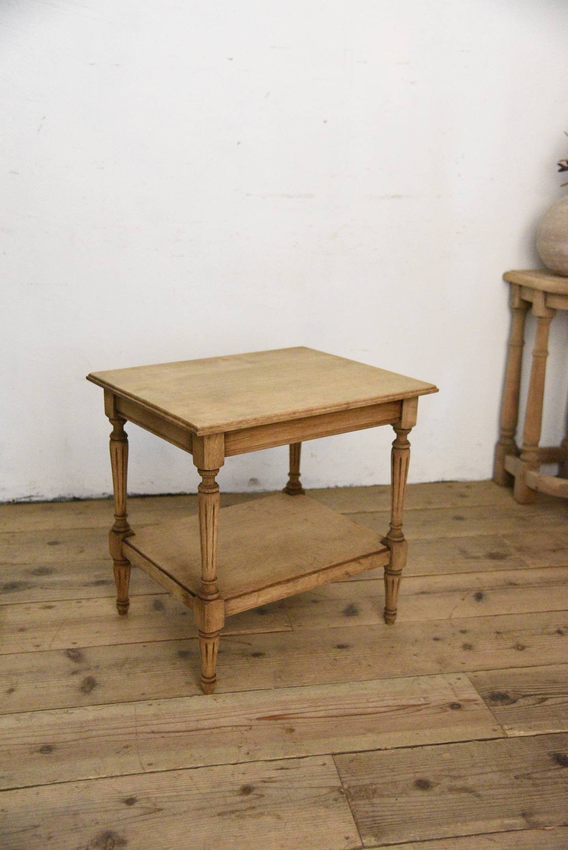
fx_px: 898
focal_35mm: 38
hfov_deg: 35.1
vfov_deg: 50.7
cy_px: 425
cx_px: 284
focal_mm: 38
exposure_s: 1/20
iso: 12800
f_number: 4
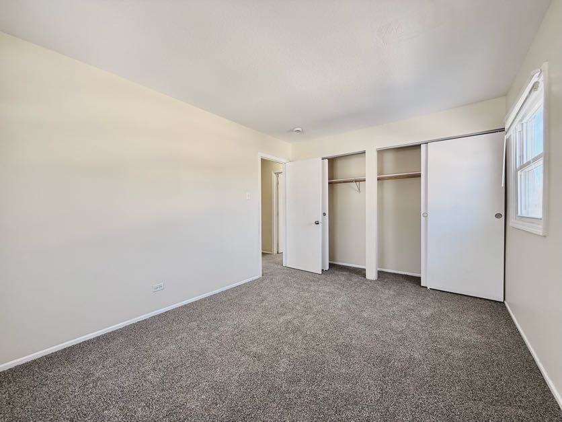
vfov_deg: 85.7
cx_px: 281
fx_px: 227
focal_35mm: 14
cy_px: 211
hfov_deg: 102.1
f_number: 2.2
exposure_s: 1/99
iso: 80
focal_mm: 2.22
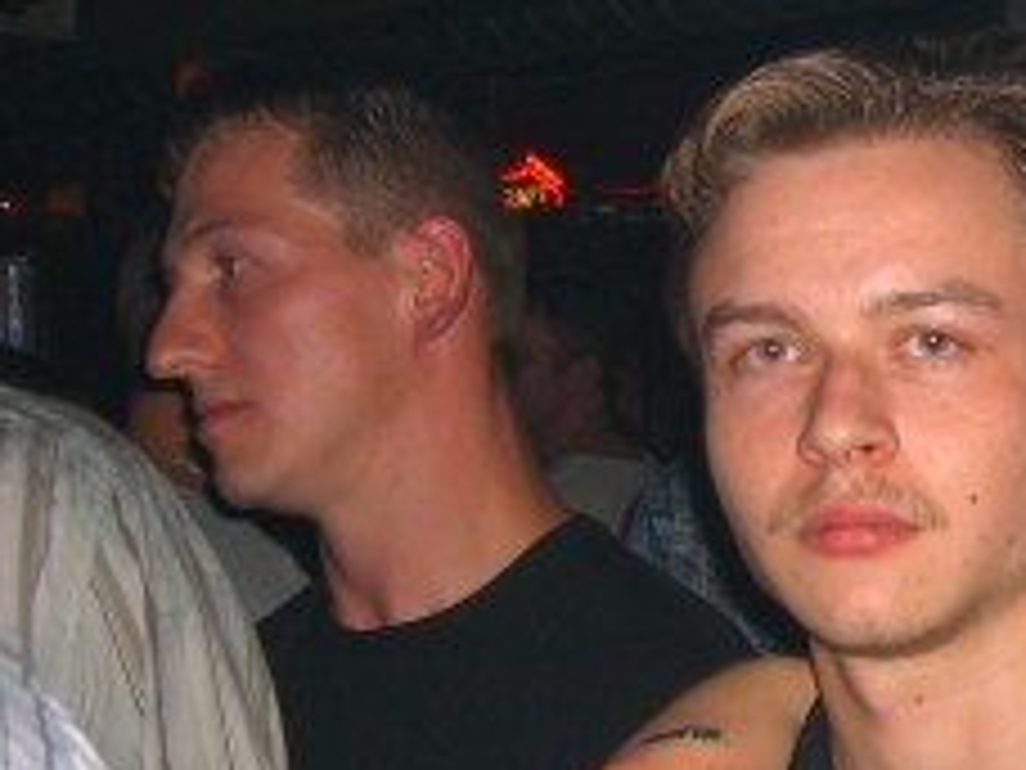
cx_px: 1233
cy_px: 653
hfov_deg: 18.6
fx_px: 2964
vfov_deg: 14.7
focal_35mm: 100
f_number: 2.8
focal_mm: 7.9
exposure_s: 1/60
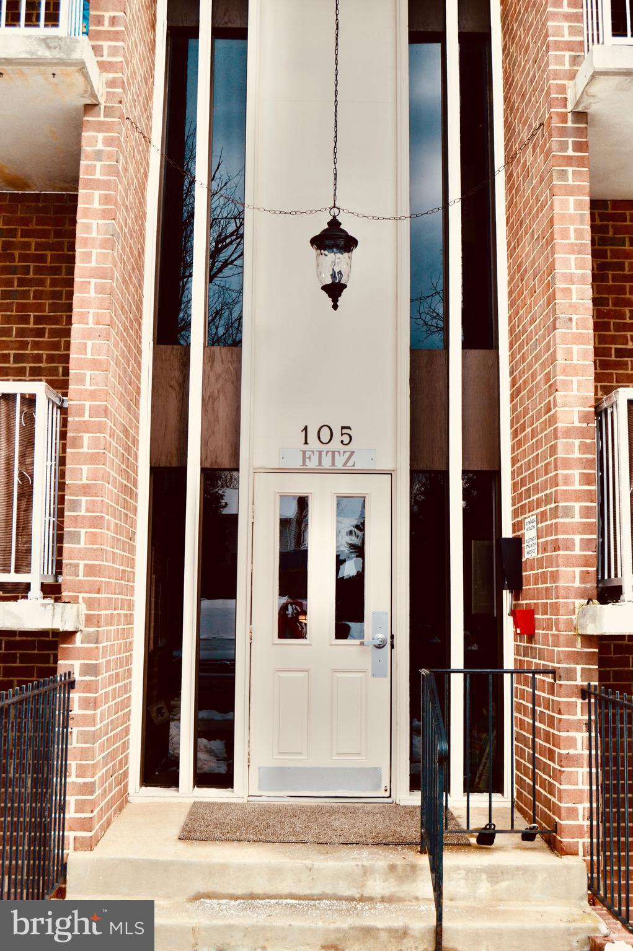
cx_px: 316
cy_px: 476
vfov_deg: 49.6
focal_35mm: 39
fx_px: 1030
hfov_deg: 34.2
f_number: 7.1
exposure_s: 1/200
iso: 100
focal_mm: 26
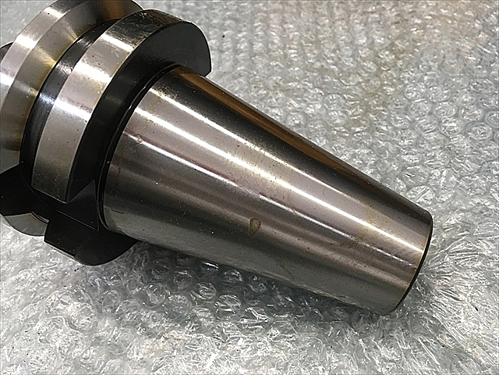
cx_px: 250
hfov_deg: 61.7
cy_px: 188
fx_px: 418
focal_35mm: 29
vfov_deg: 48.2
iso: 80
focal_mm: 4.15
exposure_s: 1/30
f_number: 2.2
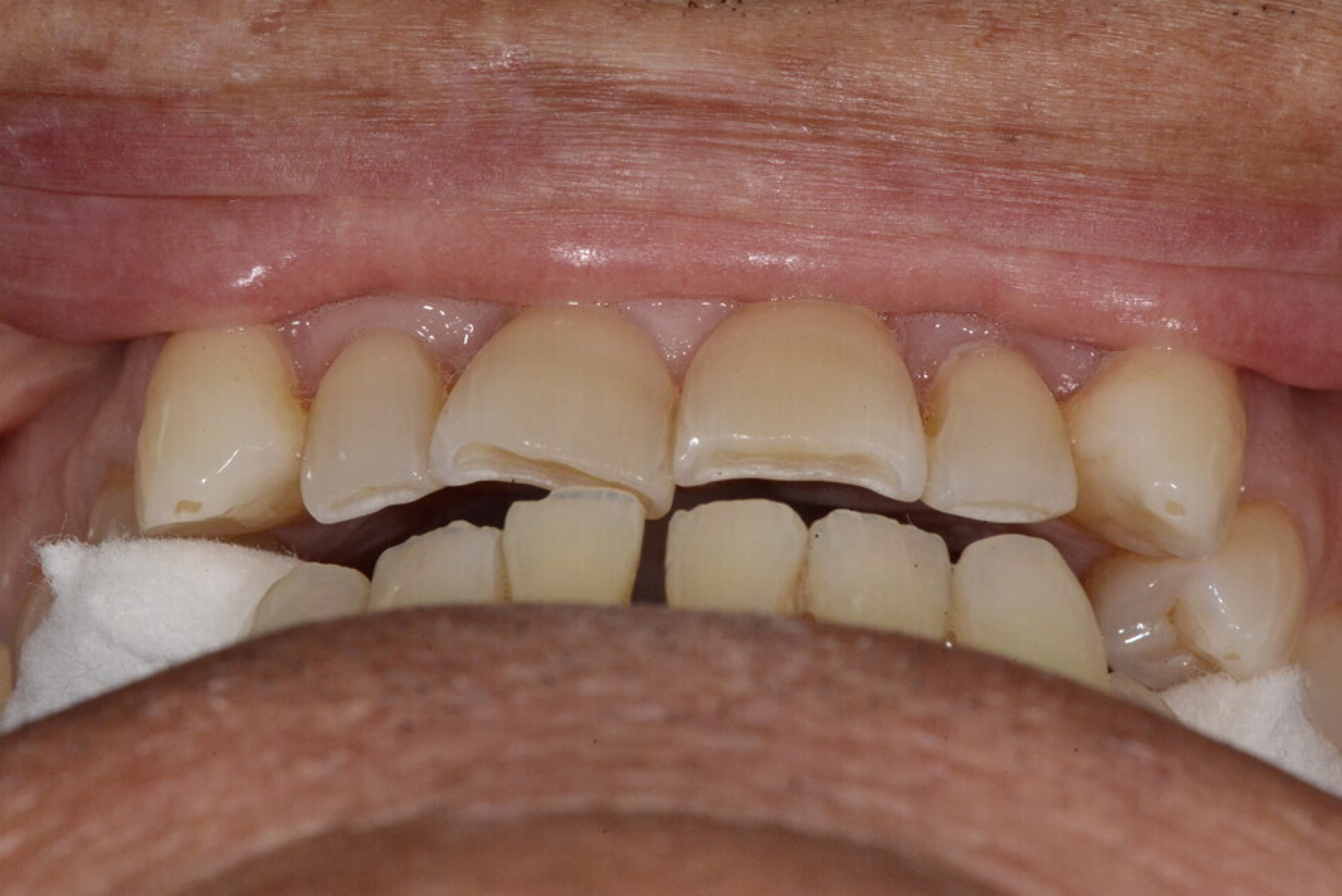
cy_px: 448
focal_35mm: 105
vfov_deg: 13.1
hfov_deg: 19.5
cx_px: 671
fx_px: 3915
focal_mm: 105
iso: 6400
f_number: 32
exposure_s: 1/125
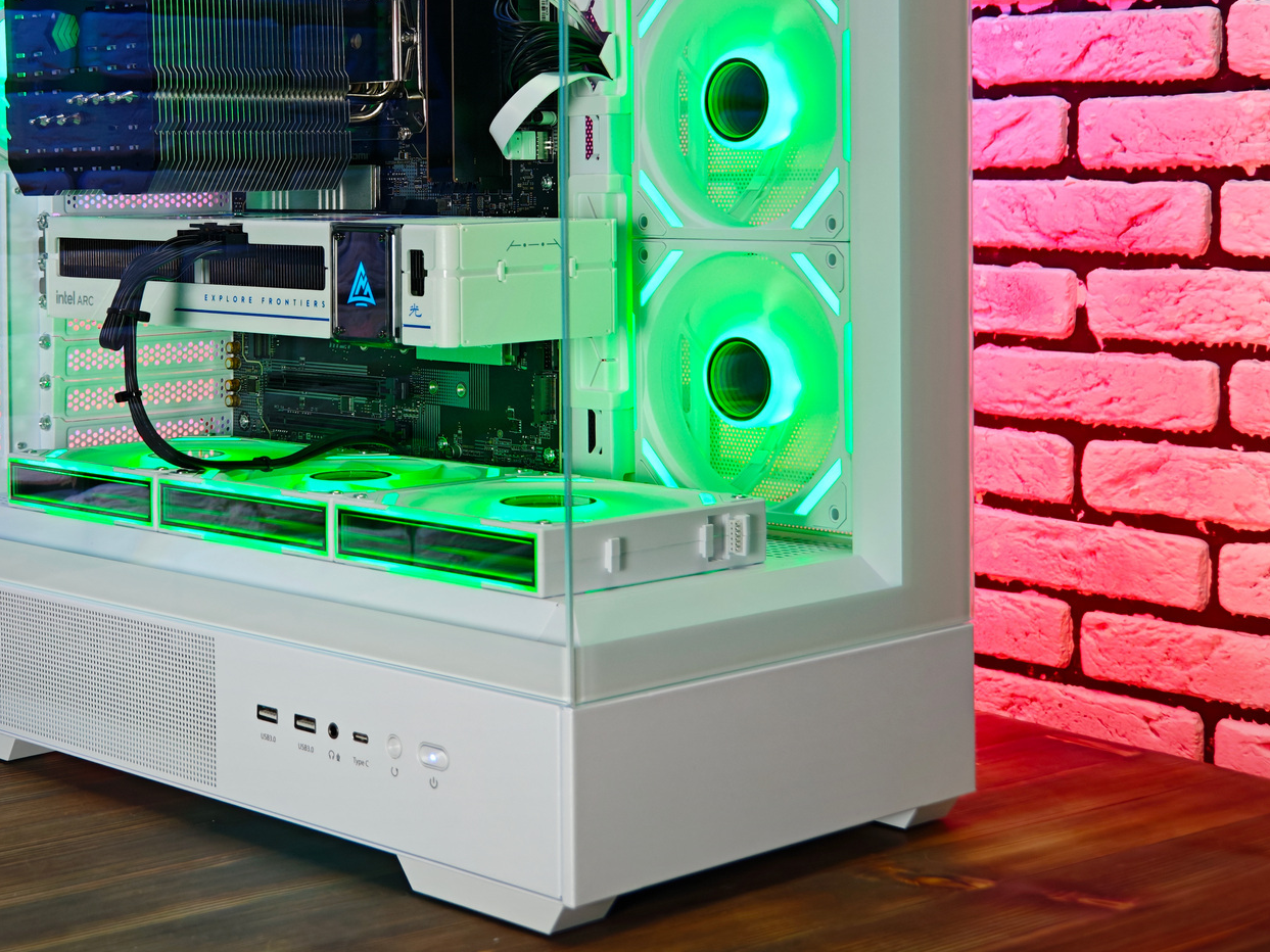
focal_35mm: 37
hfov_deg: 49.3
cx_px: 423
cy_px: 215
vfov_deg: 37.5
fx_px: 1357
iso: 640
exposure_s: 1/80
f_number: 4
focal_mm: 8.72
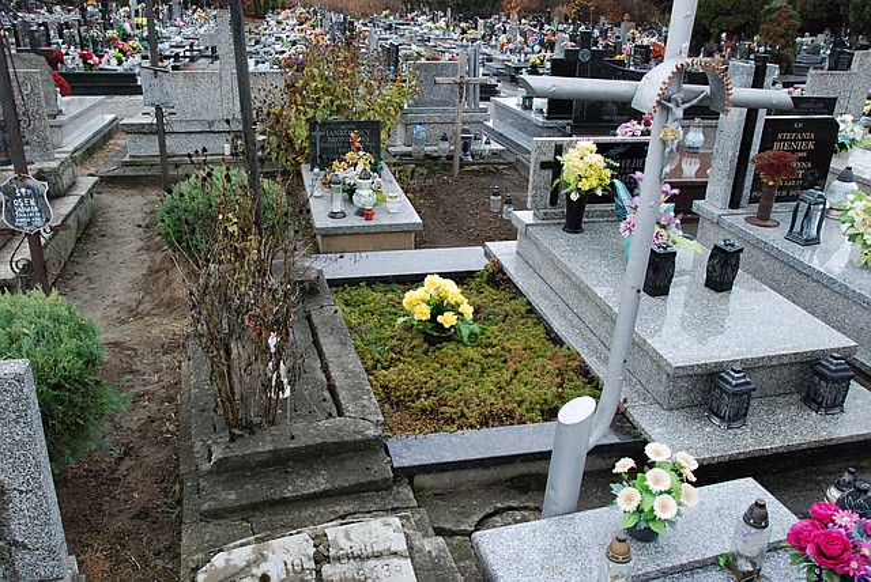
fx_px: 654
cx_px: 436
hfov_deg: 67.3
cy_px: 291
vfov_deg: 48.0
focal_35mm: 27
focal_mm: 18
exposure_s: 1/320
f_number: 9
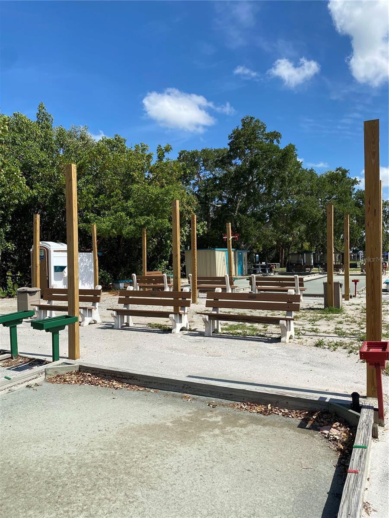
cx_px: 194
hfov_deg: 53.1
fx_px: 390
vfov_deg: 67.3
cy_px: 259
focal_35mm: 26
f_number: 1.8
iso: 32
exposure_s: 1/3610
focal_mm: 4.25
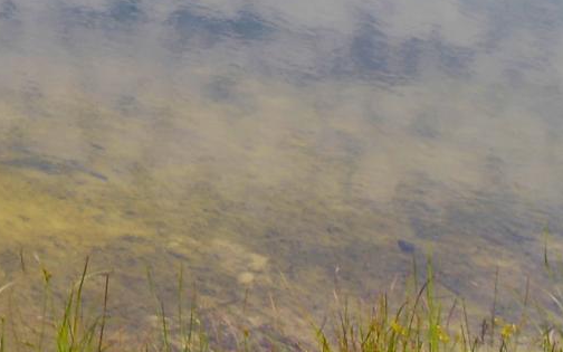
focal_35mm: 97
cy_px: -667
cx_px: -689
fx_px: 1488
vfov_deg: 10.3
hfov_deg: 15.2
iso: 64
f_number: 5.6
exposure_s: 1/125
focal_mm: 16
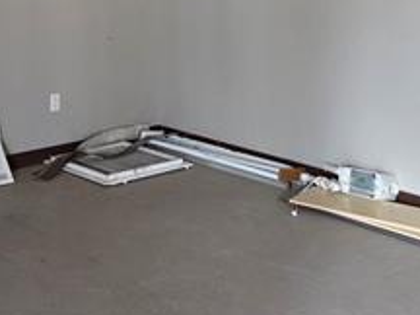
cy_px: -49
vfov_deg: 20.4
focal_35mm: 68
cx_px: 88
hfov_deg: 28.0
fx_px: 825
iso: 1000
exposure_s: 1/120
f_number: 1.8
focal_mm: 5.4
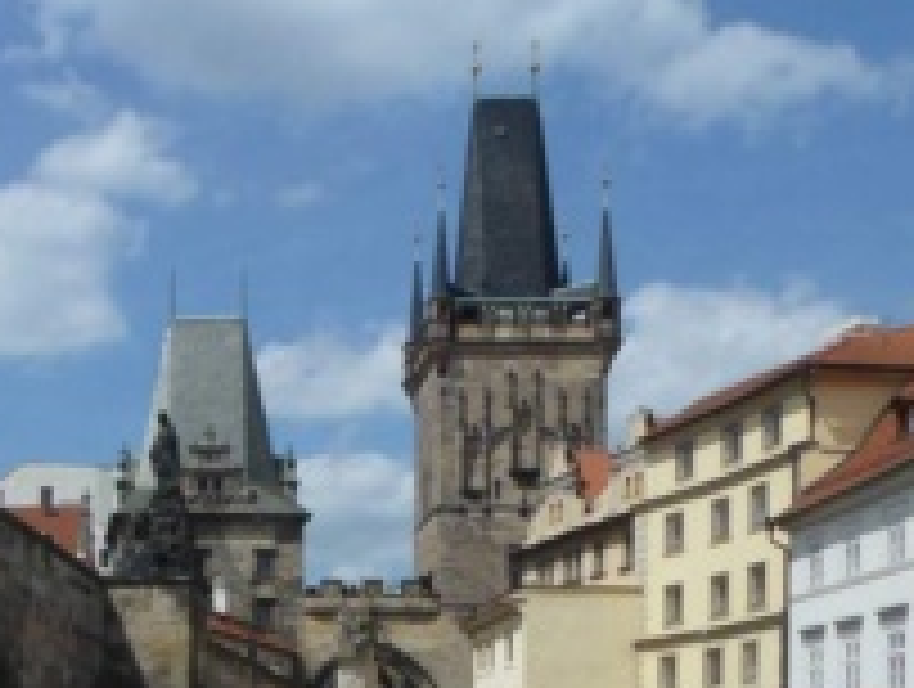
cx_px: -59
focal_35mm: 59
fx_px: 1561
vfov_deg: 23.3
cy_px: 762
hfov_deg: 29.8
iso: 100
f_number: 4
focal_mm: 4.3
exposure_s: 1/1600
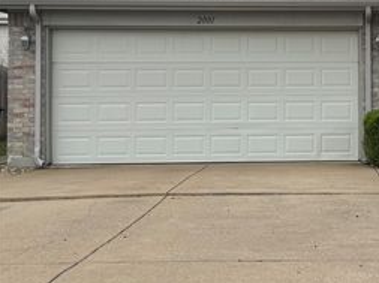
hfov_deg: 20.1
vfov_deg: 15.4
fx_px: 1039
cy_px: 31
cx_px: 373
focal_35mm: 95
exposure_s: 1/1490
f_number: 1.78
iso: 64
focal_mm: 6.76
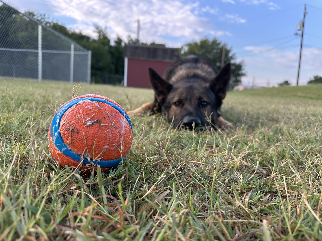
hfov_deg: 71.6
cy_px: 120
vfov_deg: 56.8
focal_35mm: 24
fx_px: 223
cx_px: 161
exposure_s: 1/309
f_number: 1.78
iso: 80
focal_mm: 6.86
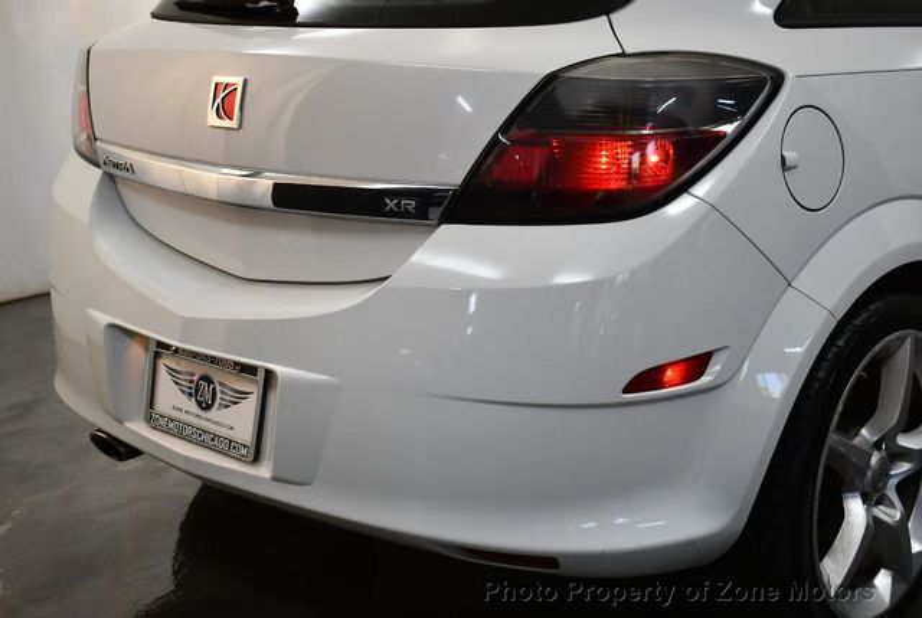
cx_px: 461
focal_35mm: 56
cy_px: 309
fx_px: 1437
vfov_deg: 24.3
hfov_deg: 35.6
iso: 720
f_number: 4.2
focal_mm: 28
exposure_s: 1/250
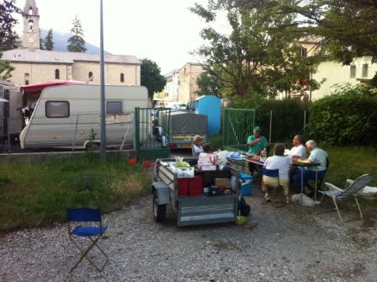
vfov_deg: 40.6
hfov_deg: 52.7
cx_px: 188
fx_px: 381
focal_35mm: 35
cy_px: 141
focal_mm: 3.85
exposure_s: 1/120
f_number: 2.8
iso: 125
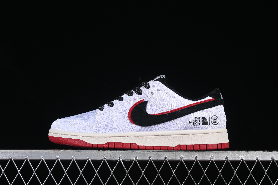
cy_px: 92
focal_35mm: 75
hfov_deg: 27.0
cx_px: 139
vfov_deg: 18.2
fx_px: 579
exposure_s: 1/80
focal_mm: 50
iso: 160
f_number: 8
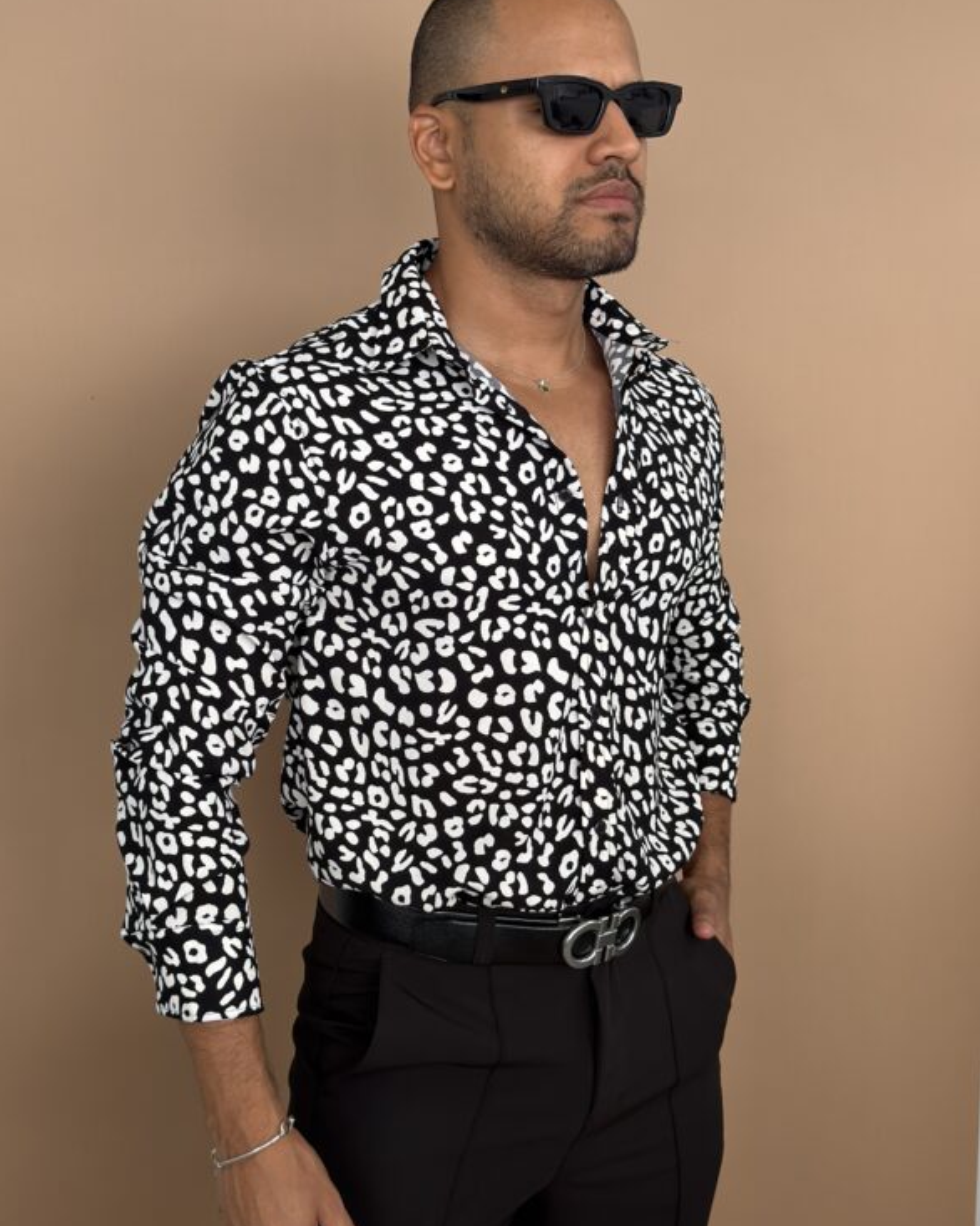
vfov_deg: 38.0
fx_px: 1777
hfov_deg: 30.8
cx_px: 493
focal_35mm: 49
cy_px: 565
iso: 64
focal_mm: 6.76
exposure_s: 1/121
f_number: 1.78
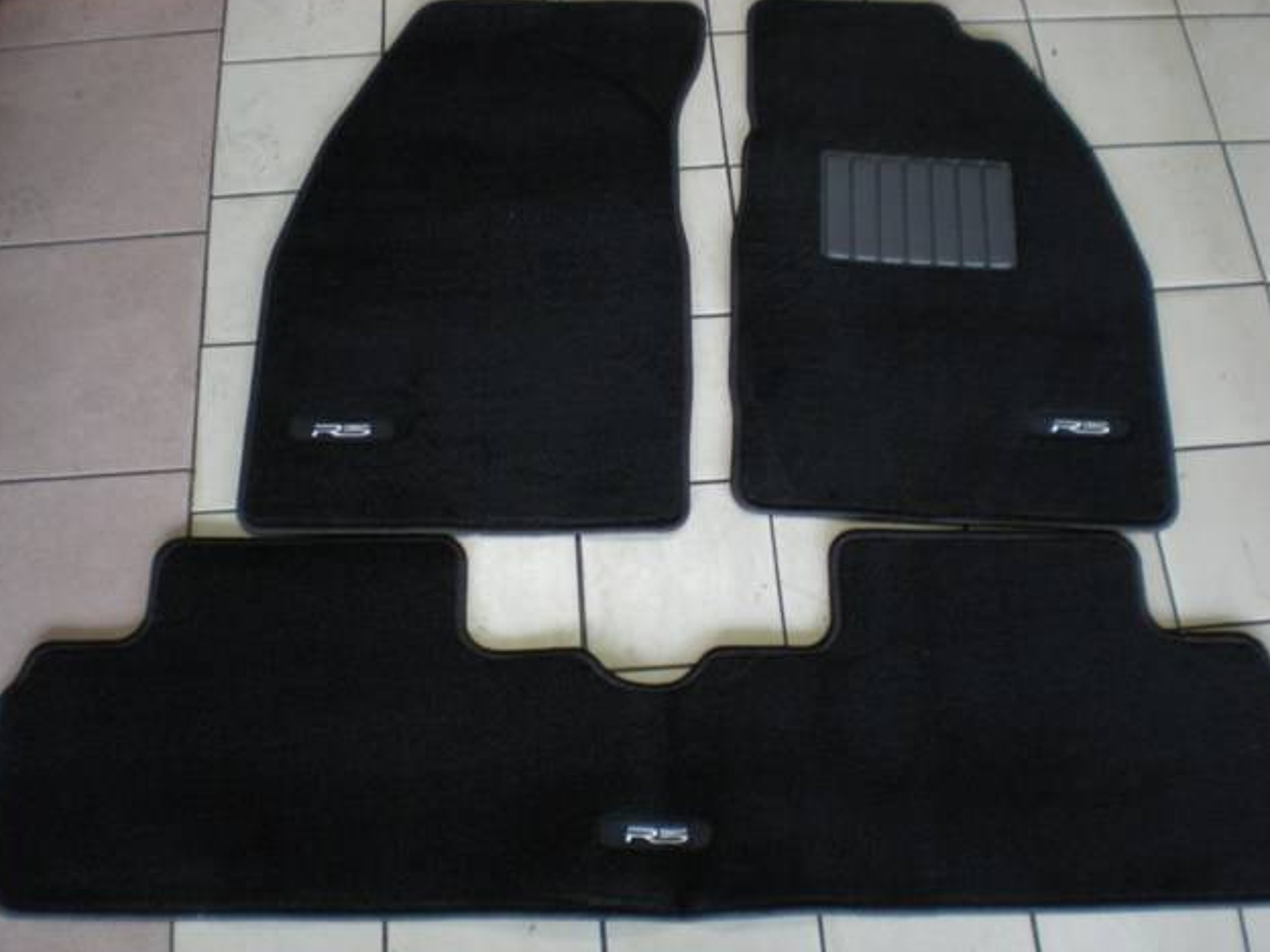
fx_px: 1431
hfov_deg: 47.9
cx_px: 637
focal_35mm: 39
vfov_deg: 36.8
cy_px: 466
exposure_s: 1/40.7
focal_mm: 6.3
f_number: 3.1
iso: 200
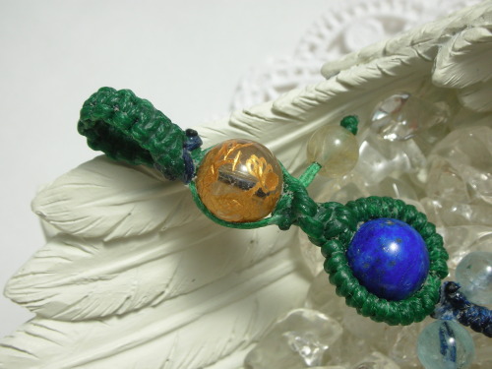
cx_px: 246
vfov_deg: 20.2
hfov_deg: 26.7
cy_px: 184
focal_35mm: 73
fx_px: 1038
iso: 50
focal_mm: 12.2
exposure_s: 1/103
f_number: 12.4
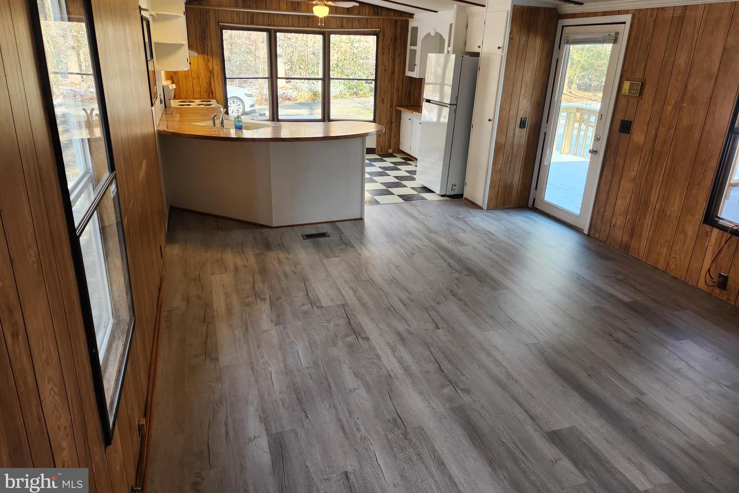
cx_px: 369
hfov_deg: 73.7
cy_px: 219
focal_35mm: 24
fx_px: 493
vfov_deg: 53.0
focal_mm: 5.4
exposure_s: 1/120
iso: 100
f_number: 1.8
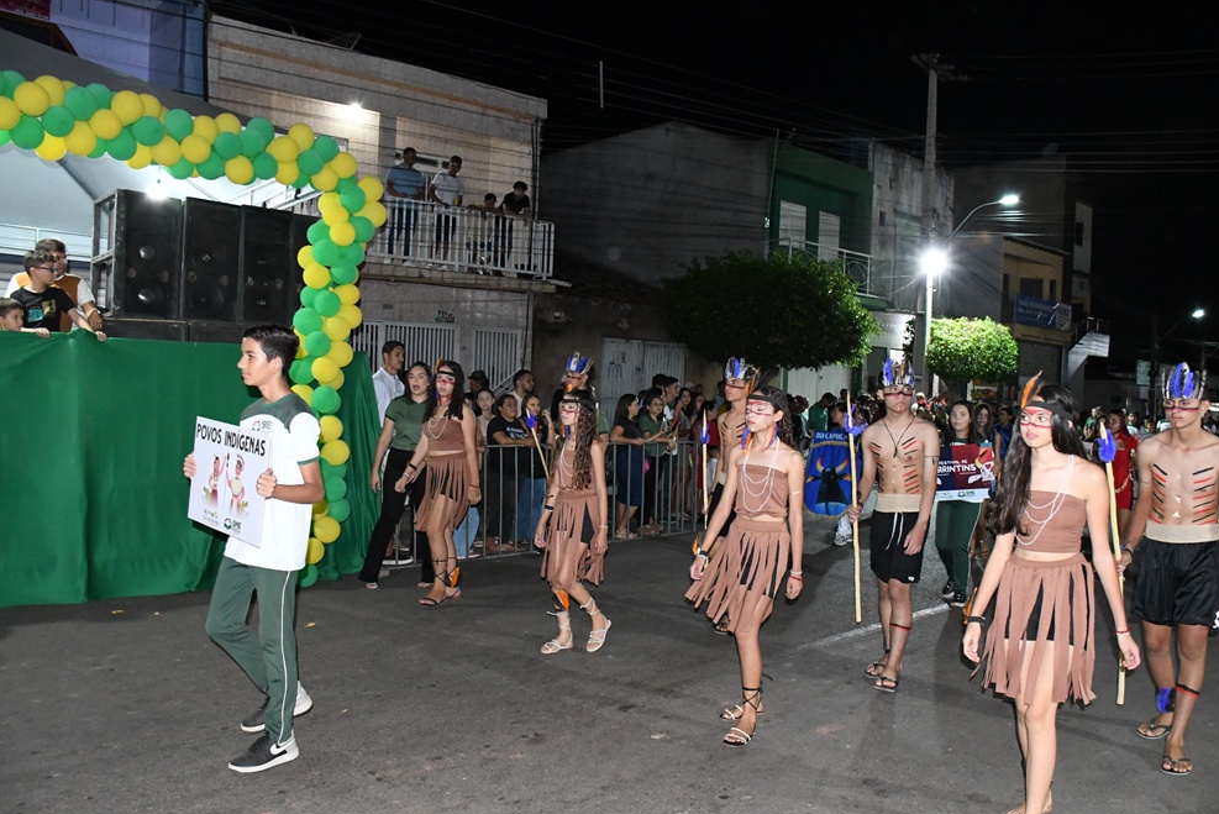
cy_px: 421
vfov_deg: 46.4
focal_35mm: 28
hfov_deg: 65.4
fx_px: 948
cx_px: 631
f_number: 5
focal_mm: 18
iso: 6400
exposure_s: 1/100
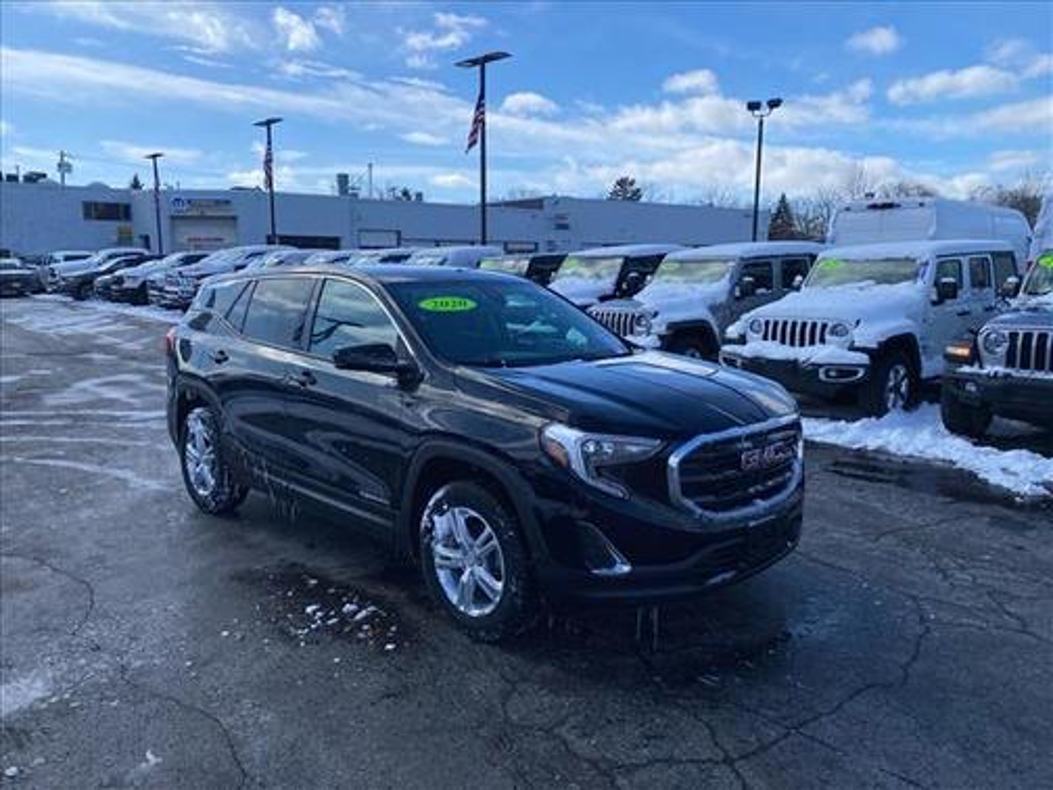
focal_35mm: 26
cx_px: 526
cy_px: 395
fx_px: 791
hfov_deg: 67.3
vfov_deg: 53.1
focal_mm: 4.25
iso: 32
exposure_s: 1/6410
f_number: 1.8
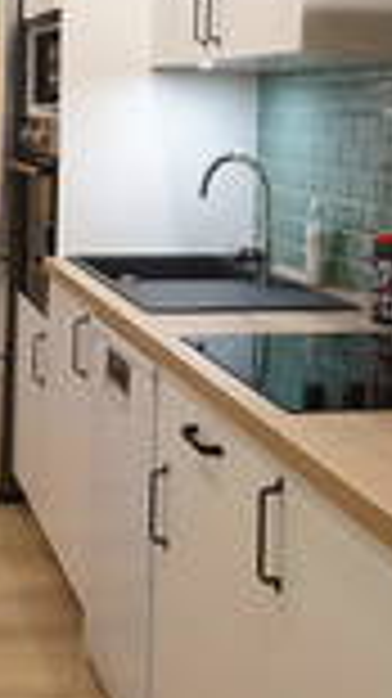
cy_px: 144
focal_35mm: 66
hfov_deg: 18.1
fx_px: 1222
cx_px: 108
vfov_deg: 31.1
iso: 200
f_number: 2.4
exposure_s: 1/50
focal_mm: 4.3
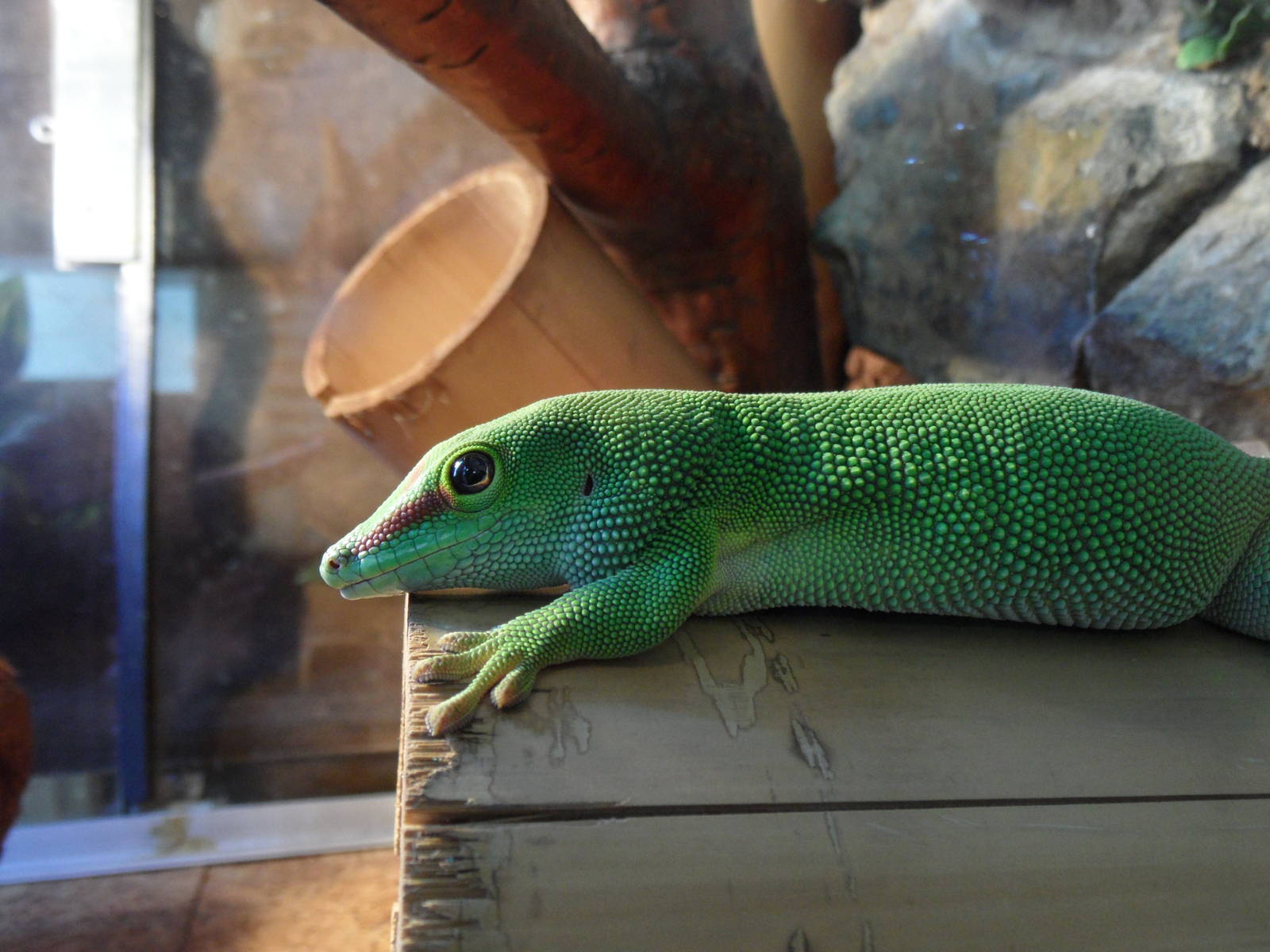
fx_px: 1174
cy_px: 476
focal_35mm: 32
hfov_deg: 56.8
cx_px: 635
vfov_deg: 44.2
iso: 200
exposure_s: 1/6
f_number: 3.4
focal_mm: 5.3
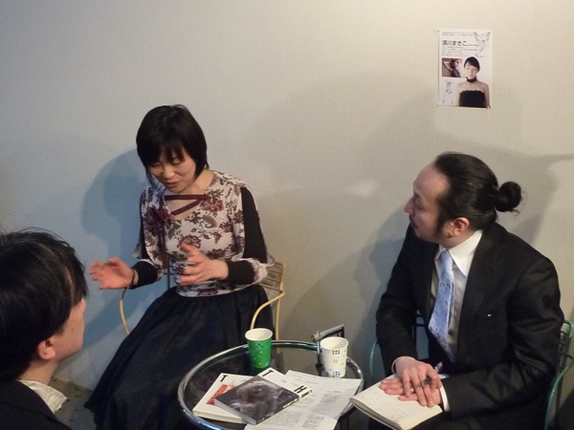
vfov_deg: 28.6
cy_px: 215
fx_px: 846
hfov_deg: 37.5
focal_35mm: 51
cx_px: 287
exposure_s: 1/30
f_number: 3.4
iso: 400
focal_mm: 4.7
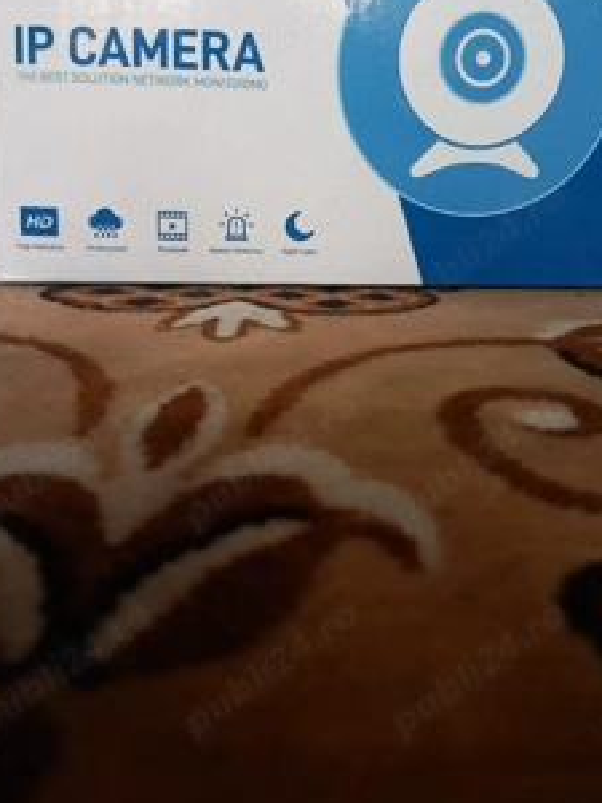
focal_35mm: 36
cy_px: 284
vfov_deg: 50.6
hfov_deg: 39.6
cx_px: 324
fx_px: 835
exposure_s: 1/25.1
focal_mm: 4
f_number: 1.8
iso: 200
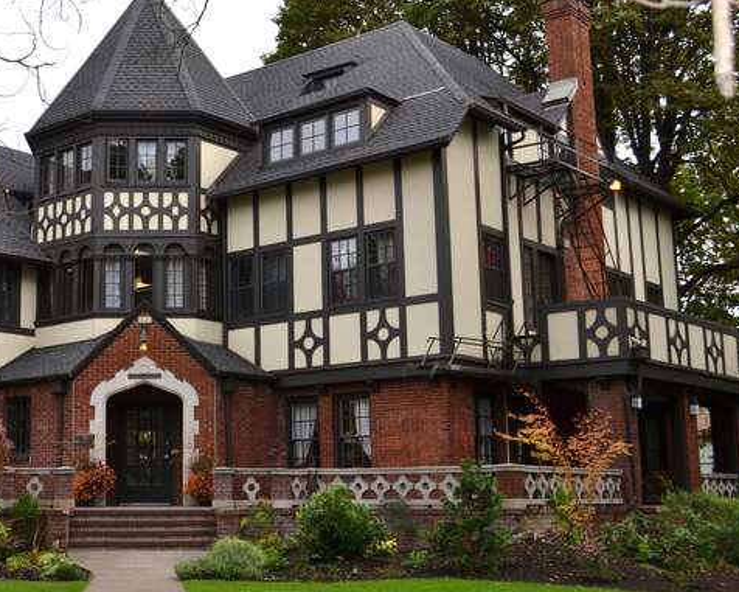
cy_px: 262
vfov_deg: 29.1
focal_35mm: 52
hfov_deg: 35.2
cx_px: 189
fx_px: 1138
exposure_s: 1/200
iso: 100
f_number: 5.6
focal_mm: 22
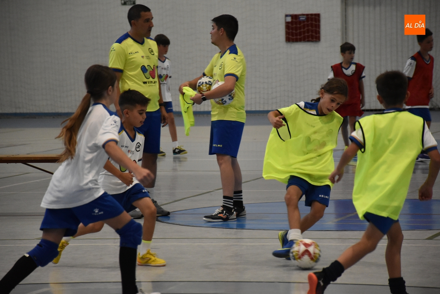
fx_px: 2568
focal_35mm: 210
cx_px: 220
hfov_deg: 9.8
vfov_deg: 6.6
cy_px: 147
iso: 3200
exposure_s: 1/320
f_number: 5.6
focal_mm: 140
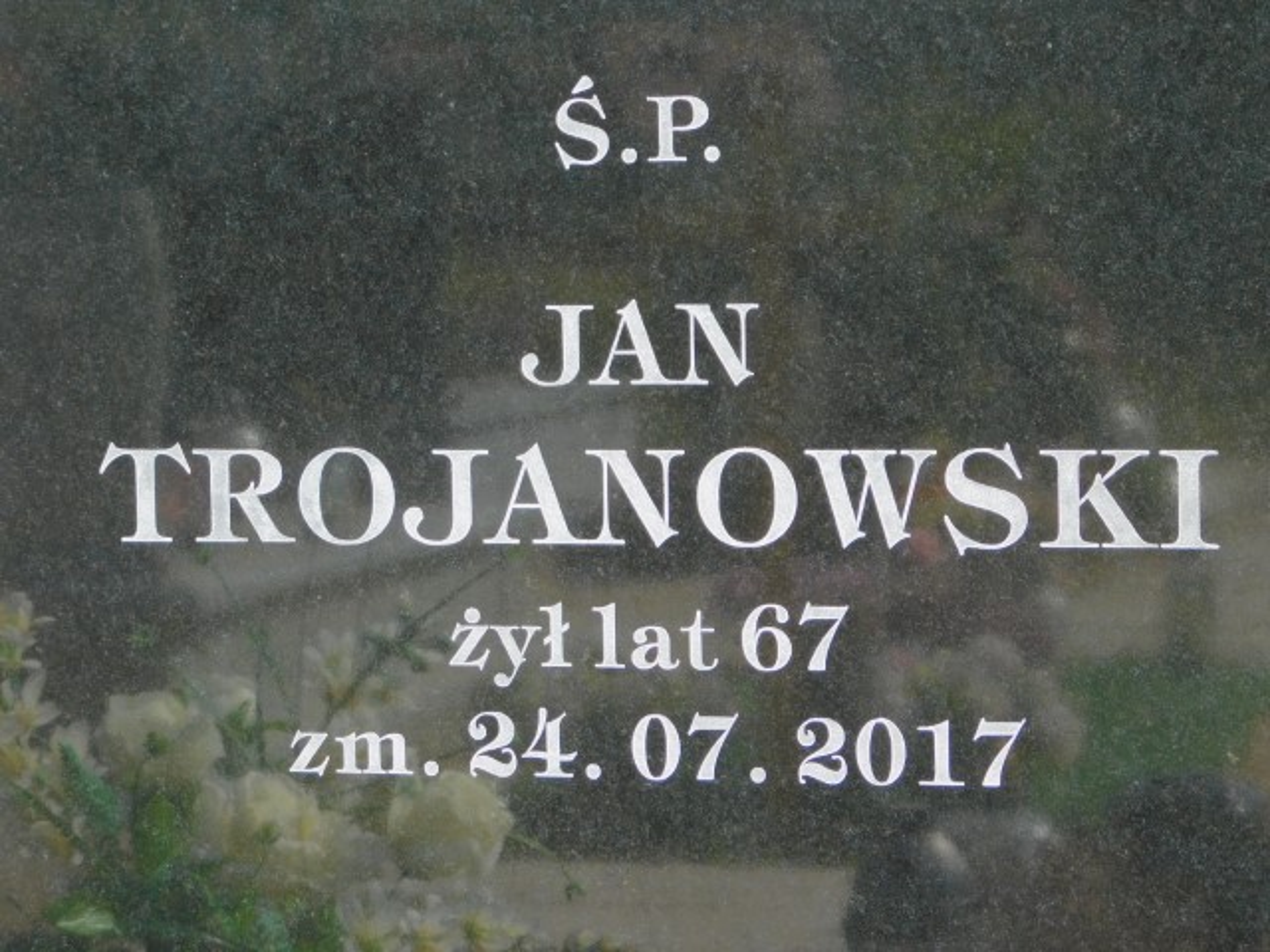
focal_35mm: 134
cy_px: 476
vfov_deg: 11.1
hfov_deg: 14.7
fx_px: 4916
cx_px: 635
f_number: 5
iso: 125
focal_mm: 23.7
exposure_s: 1/200
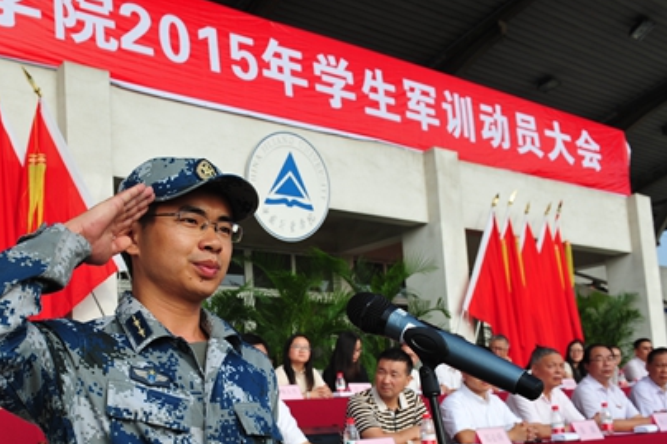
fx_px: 852
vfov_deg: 28.8
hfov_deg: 42.2
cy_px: 328
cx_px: 221
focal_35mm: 46
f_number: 9
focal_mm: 31
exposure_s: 1/250
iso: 200
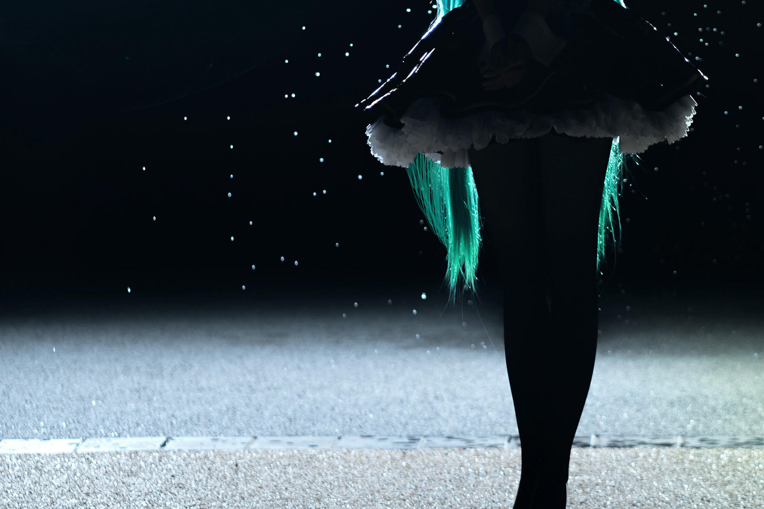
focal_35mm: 170
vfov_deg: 8.0
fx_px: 3607
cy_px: 44
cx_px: 534
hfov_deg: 12.1
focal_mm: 85
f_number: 2.2
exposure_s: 1/100
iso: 500
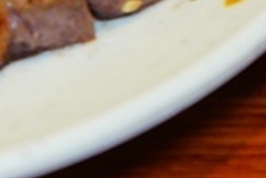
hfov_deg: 5.9
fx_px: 2537
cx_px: -149
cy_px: -153
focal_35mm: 343
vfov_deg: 4.0
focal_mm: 70
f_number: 5.6
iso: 2000
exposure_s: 1/80
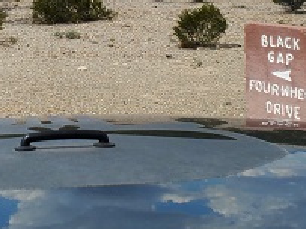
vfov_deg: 18.4
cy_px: -20
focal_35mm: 77
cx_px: 115
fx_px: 680
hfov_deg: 25.3
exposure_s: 1/1403
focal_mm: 4.3
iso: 50
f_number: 2.4
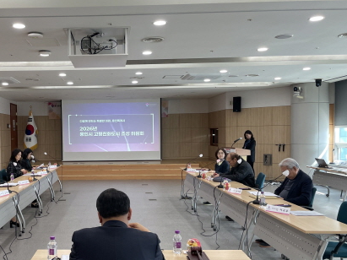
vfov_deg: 37.6
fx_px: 381
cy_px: 151
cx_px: 106
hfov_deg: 47.9
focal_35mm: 38
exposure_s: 1/120
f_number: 1.6
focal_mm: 4.2
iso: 125
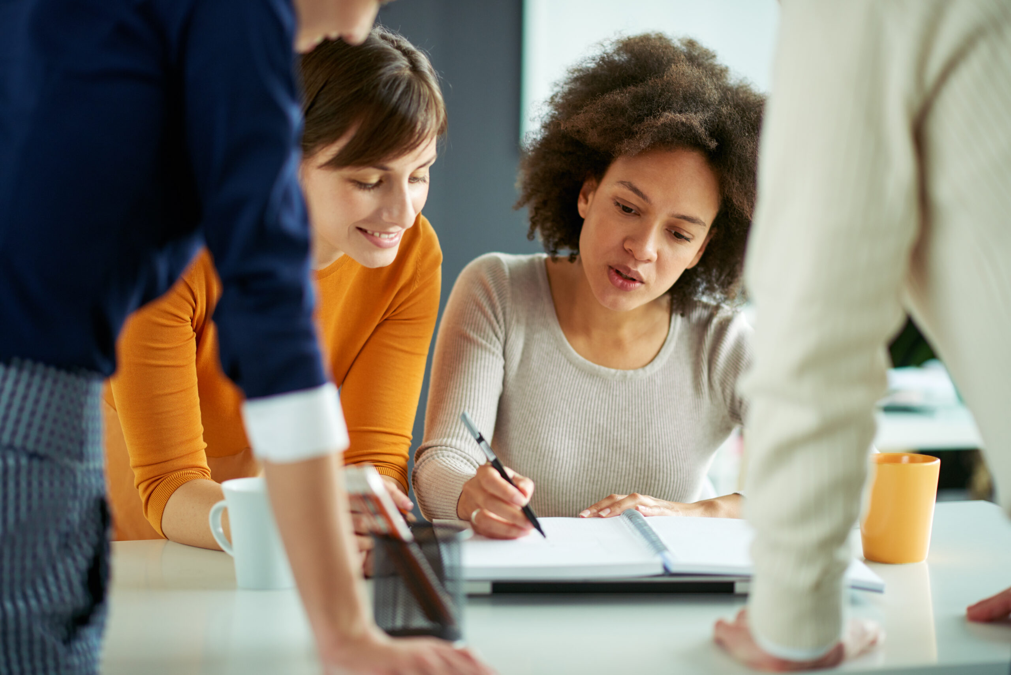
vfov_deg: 16.1
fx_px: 2388
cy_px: 338
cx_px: 506
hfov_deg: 23.9
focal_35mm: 85
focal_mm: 85
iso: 250
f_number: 1.8
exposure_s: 1/250
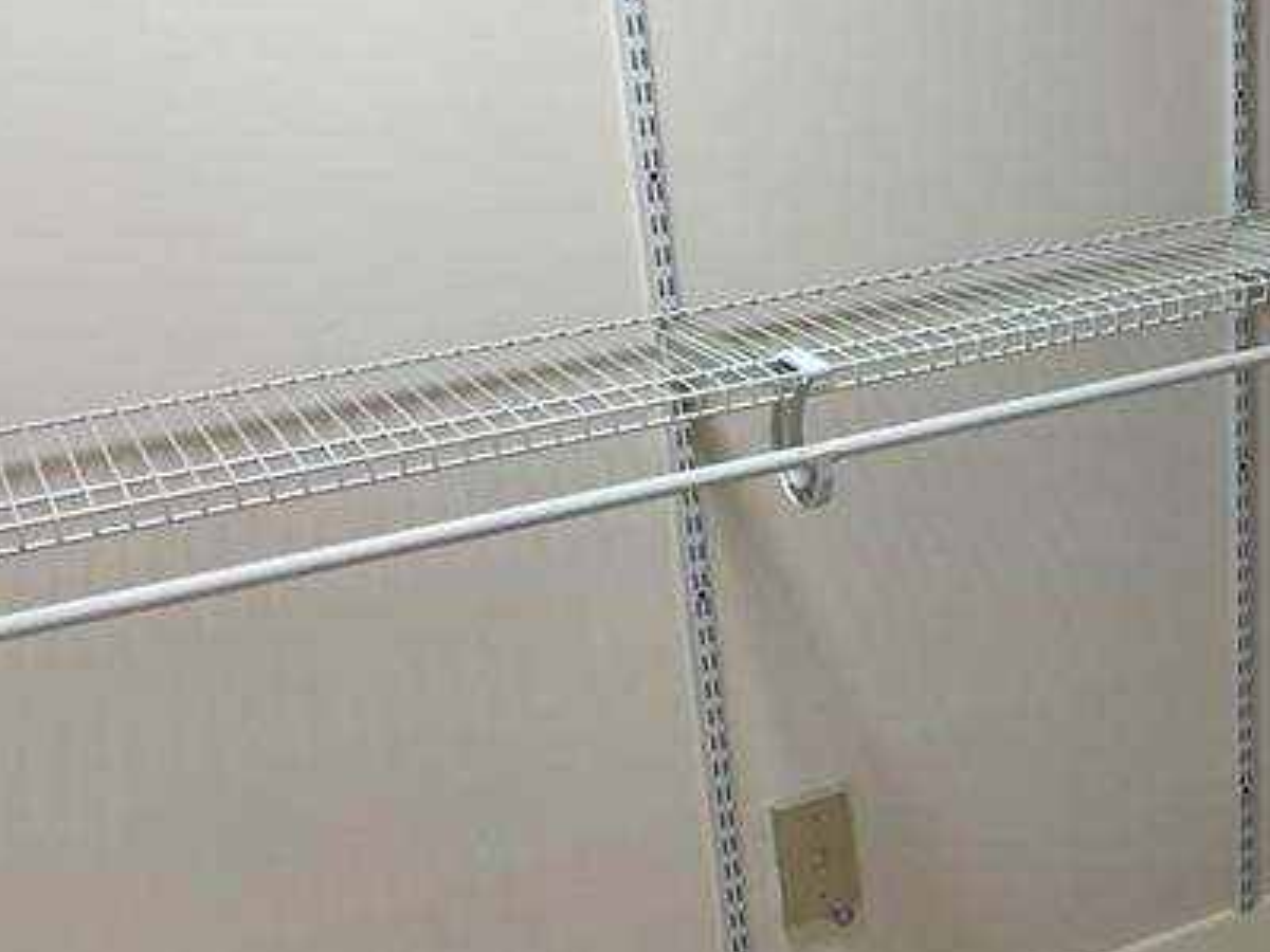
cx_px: 952
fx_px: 1908
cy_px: 555
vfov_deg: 28.0
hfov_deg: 36.0
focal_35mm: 52
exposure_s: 1/120
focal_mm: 4.2
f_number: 1.6
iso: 125
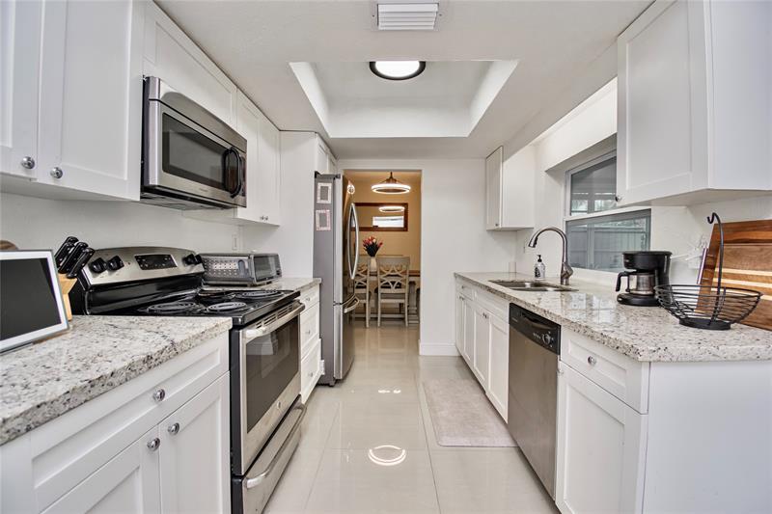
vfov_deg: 77.3
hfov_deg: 100.4
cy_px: 257
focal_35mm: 15
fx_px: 322
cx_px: 386
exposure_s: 1/100
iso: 800
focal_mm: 10
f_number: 5
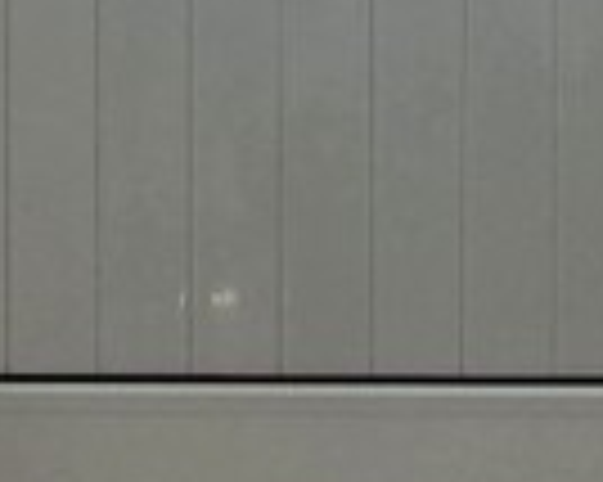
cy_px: -180
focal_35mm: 97
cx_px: 342
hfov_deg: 19.8
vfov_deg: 15.0
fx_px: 1730
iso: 50
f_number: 2.2
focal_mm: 1.8
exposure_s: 1/110
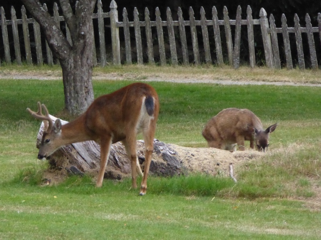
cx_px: 160
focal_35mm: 555
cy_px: 120
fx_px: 5147
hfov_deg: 3.6
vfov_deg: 2.7
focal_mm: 89.6
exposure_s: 1/125
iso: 1600
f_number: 6
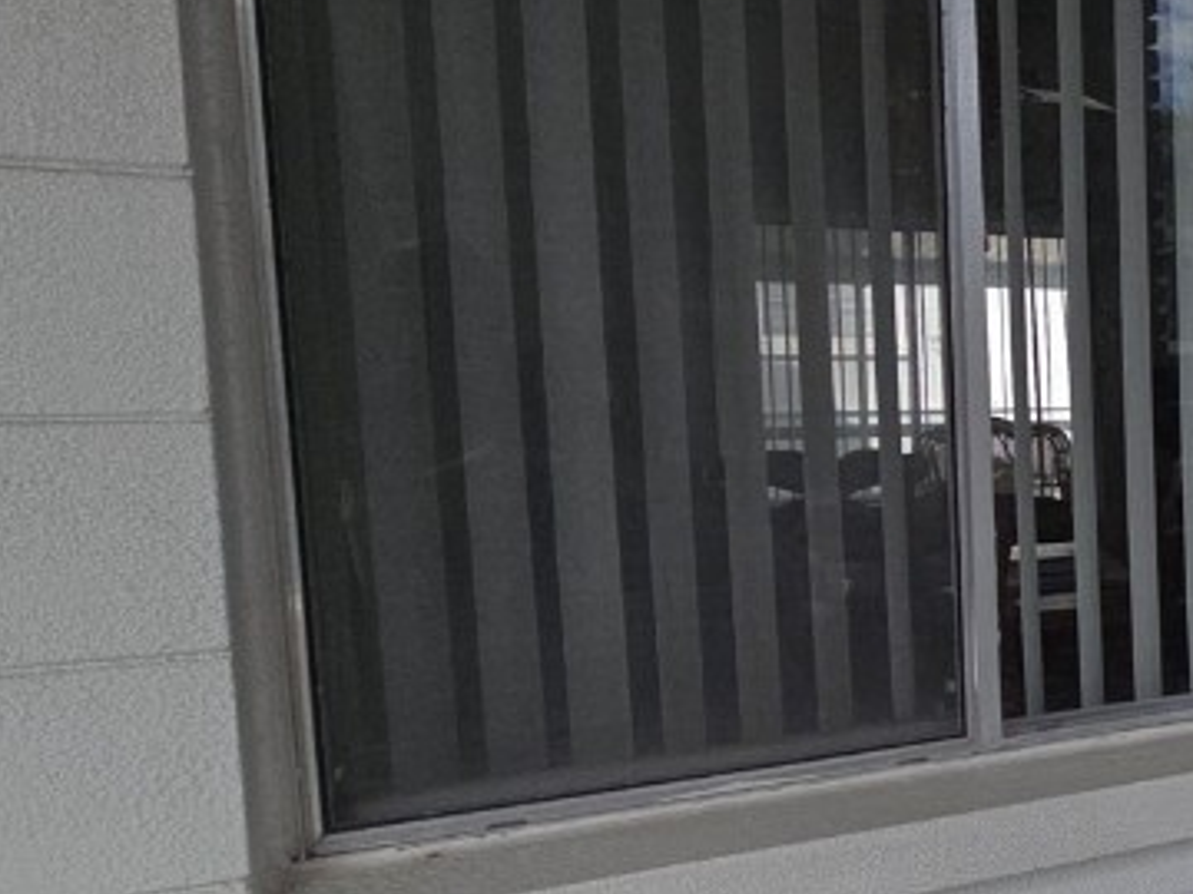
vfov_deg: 38.6
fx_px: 1275
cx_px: 1577
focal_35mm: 37
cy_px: 477
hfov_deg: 34.3
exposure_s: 1/1770
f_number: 2.2
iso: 50
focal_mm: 2.2
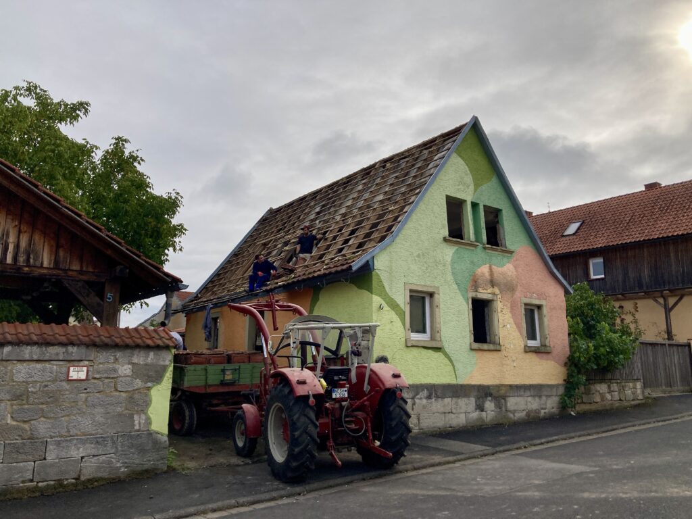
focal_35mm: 28
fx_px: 560
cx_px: 346
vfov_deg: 49.7
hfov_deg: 63.4
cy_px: 260
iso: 25
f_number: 1.8
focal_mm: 3.99
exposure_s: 1/4425
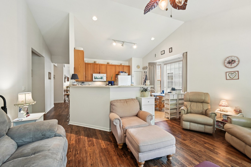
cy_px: 84
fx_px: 105
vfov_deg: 77.3
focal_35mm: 15
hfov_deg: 100.4
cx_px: 126
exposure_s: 1/15
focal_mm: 10
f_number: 8
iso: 400
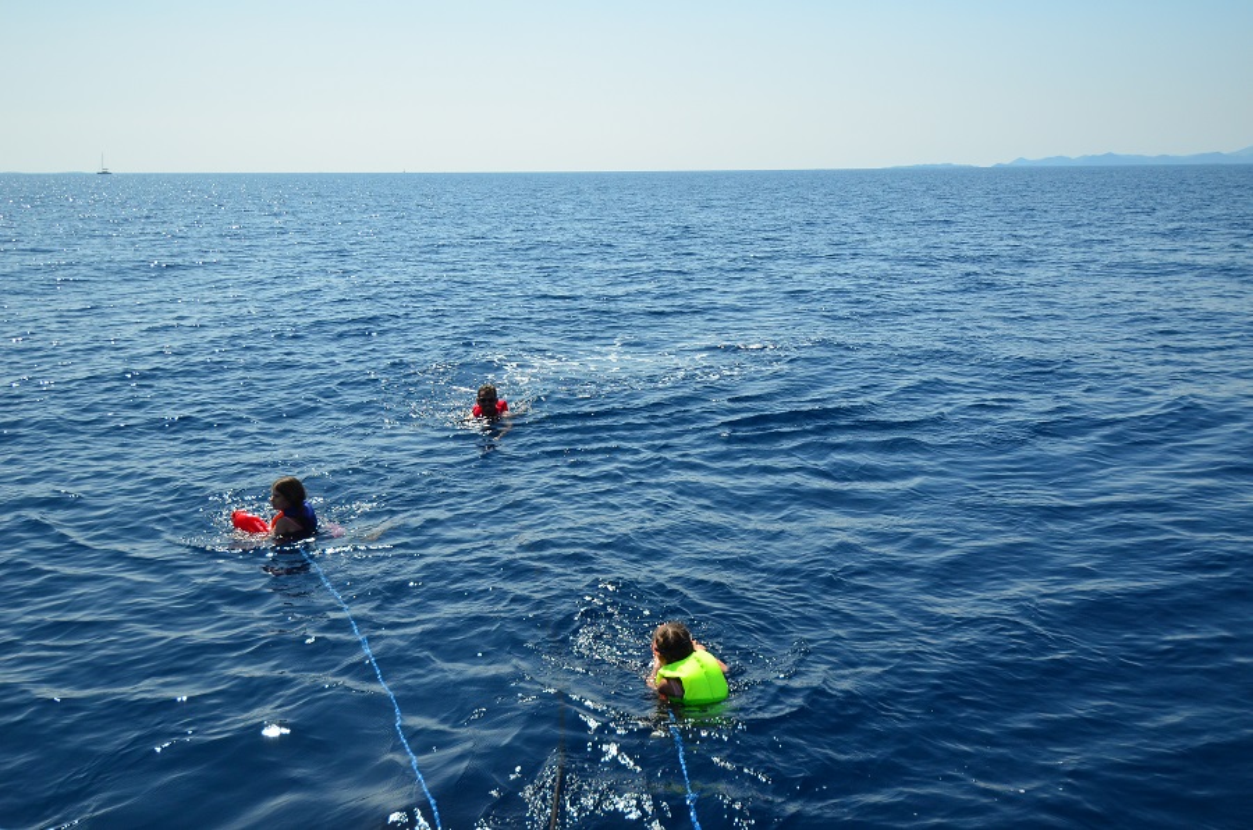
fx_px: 1042
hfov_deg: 62.0
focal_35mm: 30
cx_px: 626
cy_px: 415
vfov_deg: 43.4
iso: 640
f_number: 4.5
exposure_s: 1/5000
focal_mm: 20
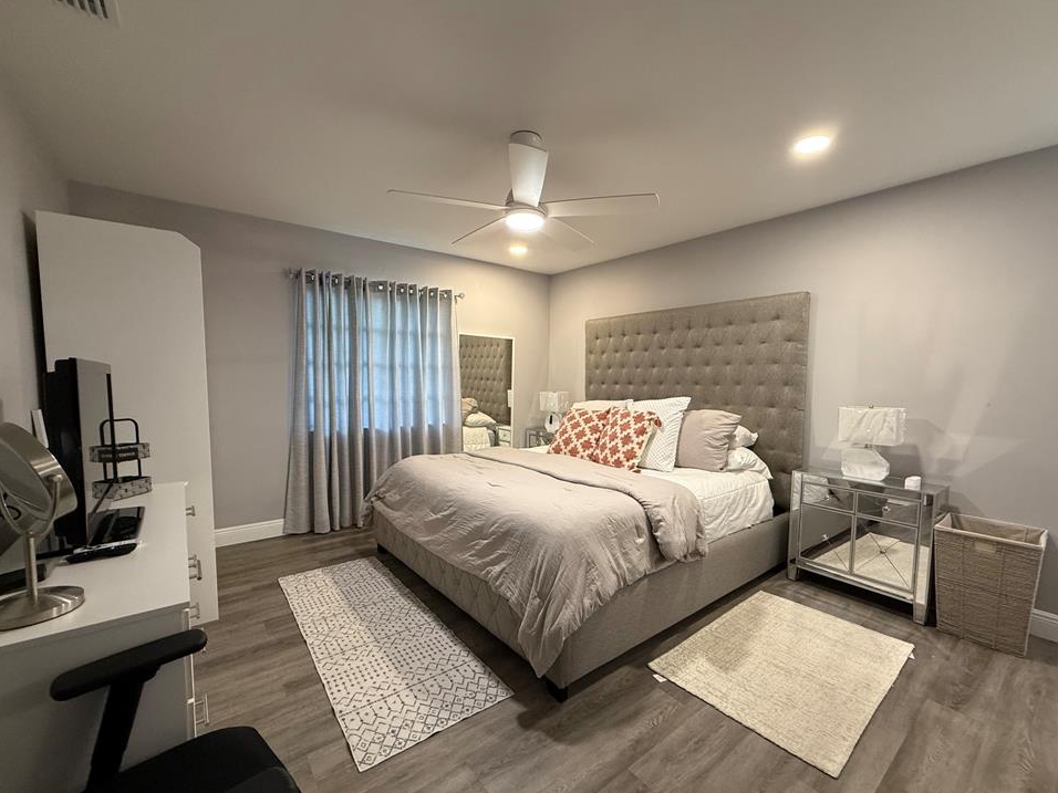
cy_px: 409
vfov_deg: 81.7
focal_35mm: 15
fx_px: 458
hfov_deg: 98.1
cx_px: 546
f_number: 2.2
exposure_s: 1/60
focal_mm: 2.22
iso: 250
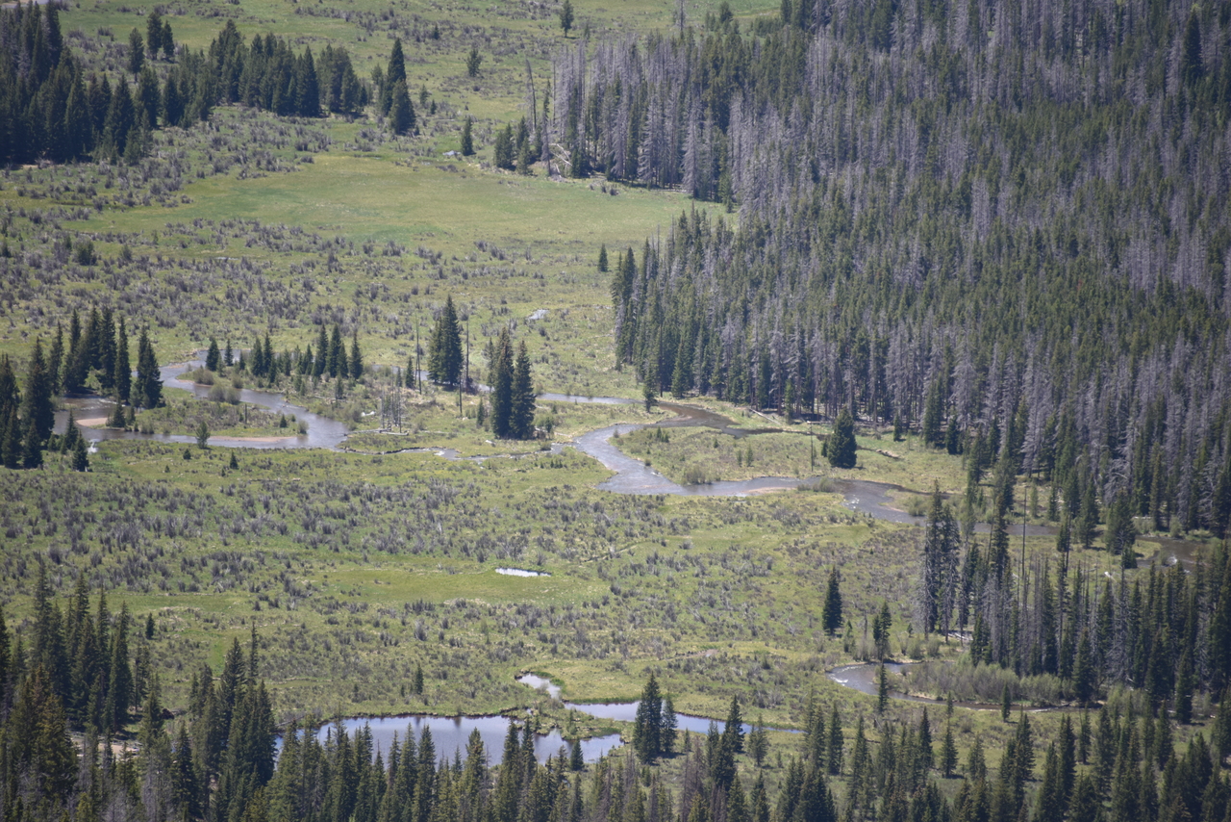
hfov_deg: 6.9
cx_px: 616
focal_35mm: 300
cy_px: 411
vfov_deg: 4.6
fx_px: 10260
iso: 250
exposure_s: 1/640
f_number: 5.6
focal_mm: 300
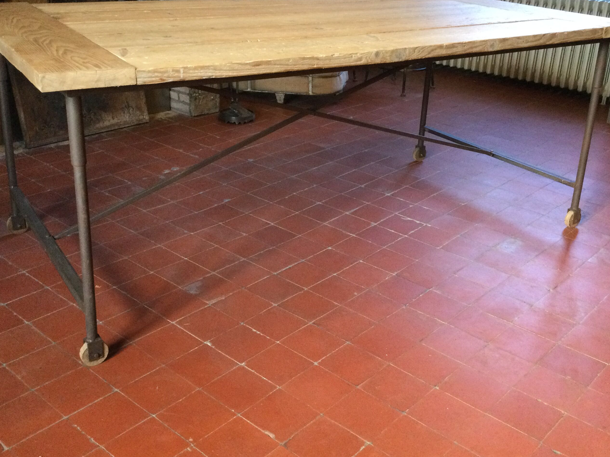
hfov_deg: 46.8
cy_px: 193
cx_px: 301
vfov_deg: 35.9
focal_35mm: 40
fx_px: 705
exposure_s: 1/33
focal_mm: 3.3
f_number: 2.4
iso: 250
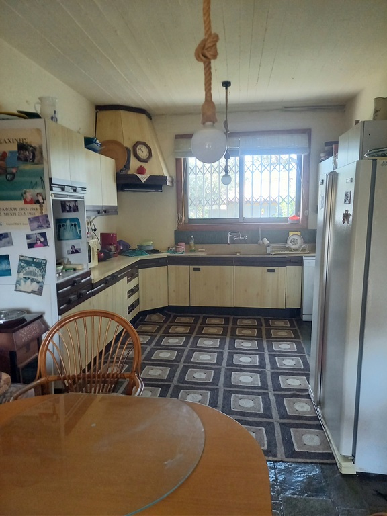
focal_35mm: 25
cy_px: 258
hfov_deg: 54.9
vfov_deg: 69.4
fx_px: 373
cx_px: 194
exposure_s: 1/33
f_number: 1.8
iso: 320
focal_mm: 4.65
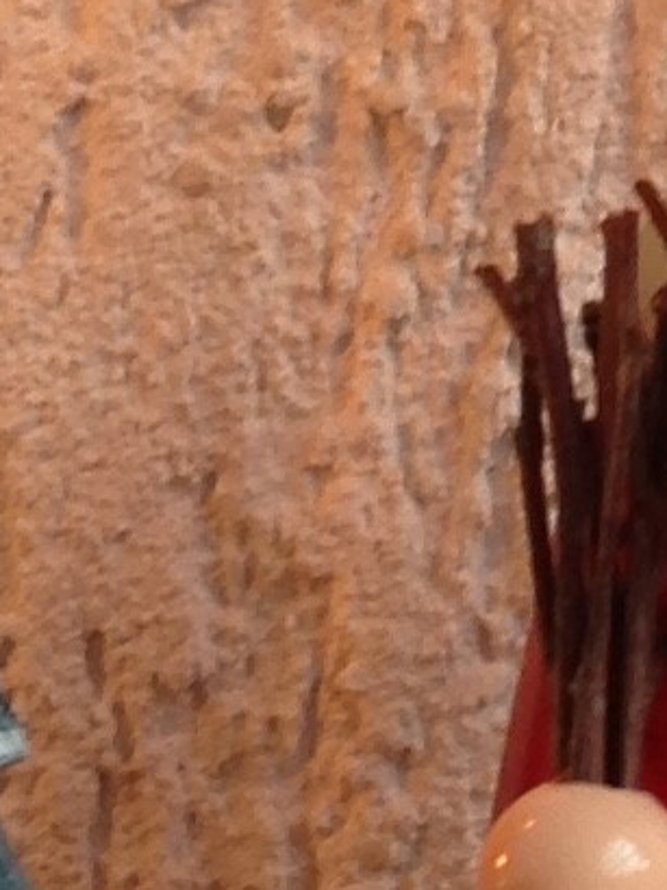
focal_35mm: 263
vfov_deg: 7.5
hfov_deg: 5.5
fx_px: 6764
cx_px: 1304
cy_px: 96
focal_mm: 4.12
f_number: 2.4
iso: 50
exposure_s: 1/20
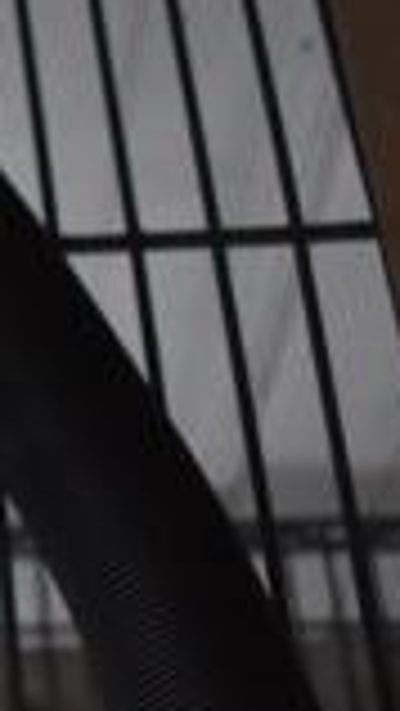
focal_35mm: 109
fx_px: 2053
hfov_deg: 8.8
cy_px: 472
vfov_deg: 19.6
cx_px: -863
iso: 2800
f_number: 3.5
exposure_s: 1/30
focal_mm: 18
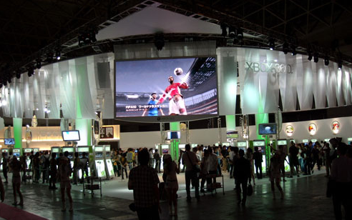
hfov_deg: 51.5
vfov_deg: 33.6
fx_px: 365
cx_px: 172
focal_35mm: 38
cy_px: 117
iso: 64
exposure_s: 1/23
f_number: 2.8
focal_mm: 5.7
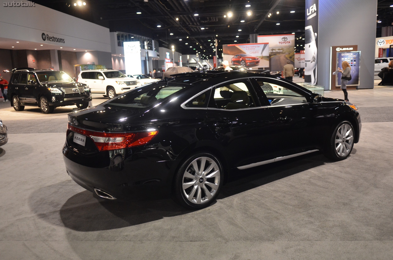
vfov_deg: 43.4
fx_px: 327
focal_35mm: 30
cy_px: 130
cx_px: 196
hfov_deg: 62.0
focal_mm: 20
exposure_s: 1/40
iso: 1600
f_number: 2.8
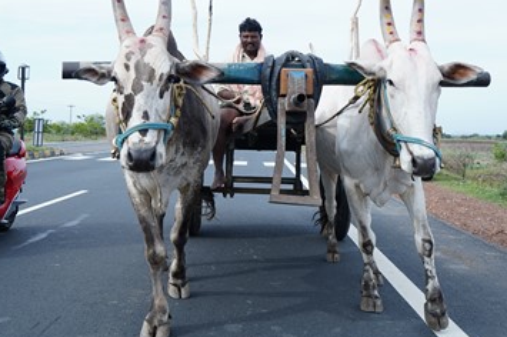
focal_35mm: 44
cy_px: 71
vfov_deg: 29.8
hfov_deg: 44.3
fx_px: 619
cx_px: 207
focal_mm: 26
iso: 125
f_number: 4
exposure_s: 1/500
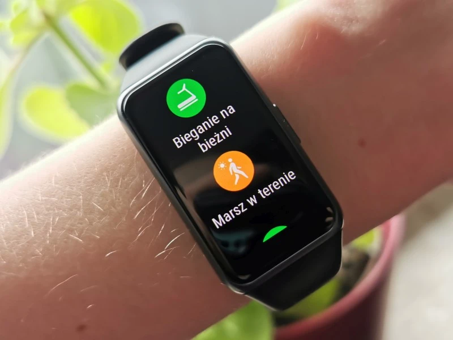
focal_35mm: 42
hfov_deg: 44.8
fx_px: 550
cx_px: 226
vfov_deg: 34.3
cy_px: 170
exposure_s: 1/99.9
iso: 50
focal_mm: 5.56
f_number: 1.6
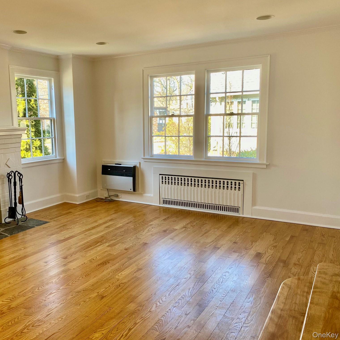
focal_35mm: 31
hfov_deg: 52.0
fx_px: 344
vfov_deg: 52.5
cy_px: 168
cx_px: 129
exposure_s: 1/122
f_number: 1.8
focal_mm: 4.25
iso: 50
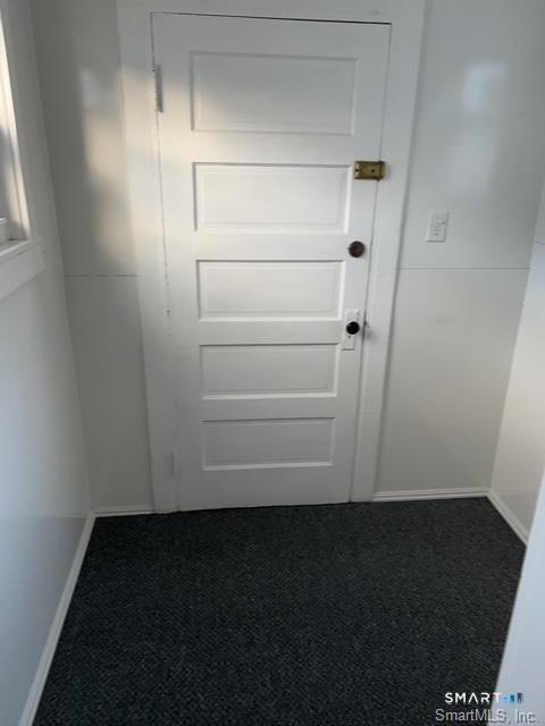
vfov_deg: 67.3
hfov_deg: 53.1
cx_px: 272
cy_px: 363
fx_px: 546
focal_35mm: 26
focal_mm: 5.7
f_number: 1.5
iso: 320
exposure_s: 1/120
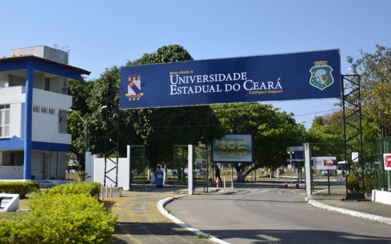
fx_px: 597
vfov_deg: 23.1
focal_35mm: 56
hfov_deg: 35.7
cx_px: 112
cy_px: 85
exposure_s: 1/640
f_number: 5
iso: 100
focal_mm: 24
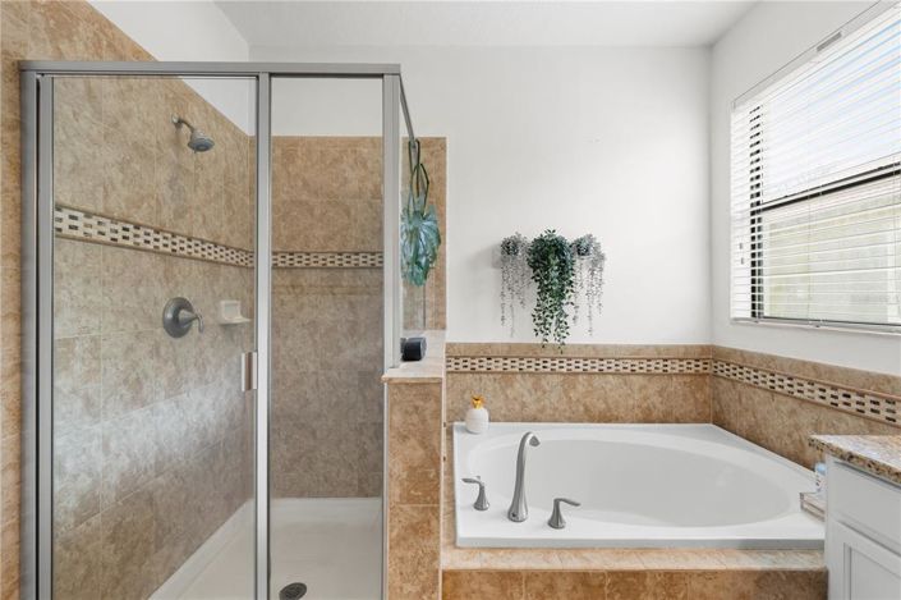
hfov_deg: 104.3
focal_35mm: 14
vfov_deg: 81.1
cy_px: 300
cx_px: 450
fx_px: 350
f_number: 9
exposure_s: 1/2
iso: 200
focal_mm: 14
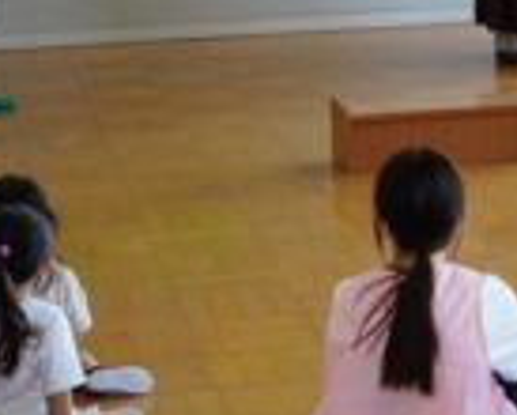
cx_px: 672
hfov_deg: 12.6
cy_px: -26
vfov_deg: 10.3
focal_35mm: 148
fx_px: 2268
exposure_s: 1/30
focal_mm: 45
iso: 500
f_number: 8
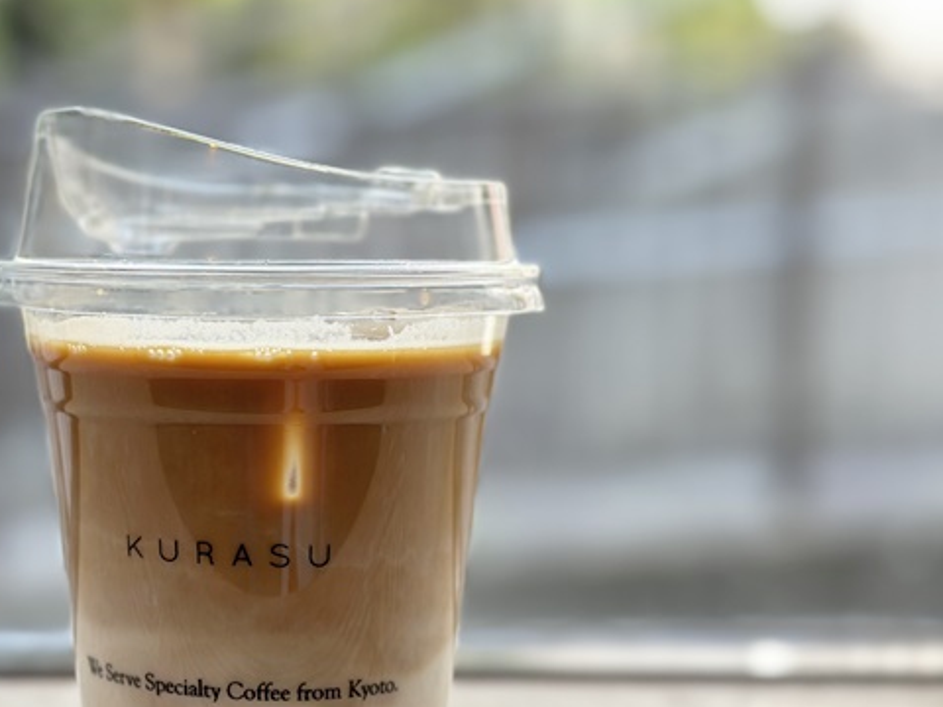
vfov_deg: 21.0
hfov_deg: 27.5
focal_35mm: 70
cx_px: 281
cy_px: 447
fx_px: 1907
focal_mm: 6.86
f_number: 1.78
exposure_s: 1/184
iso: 80
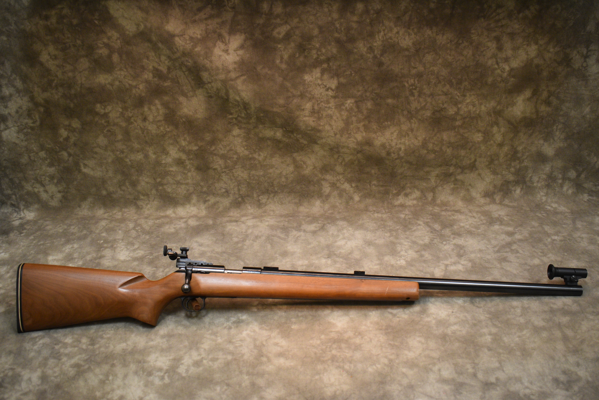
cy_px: 200
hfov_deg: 51.2
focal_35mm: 38
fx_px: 624
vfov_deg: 35.6
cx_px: 300
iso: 1400
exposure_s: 1/125
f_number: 4
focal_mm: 25
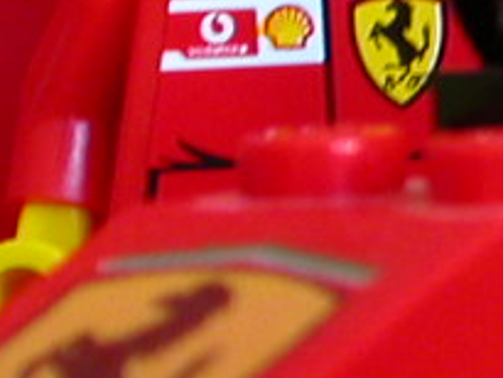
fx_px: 4638
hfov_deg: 6.1
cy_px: 120
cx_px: 837
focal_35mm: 319
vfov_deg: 4.7
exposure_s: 1/6.6
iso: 100
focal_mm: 9.7
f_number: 3.5
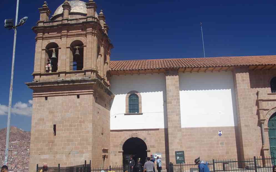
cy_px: 92
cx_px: 139
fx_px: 278
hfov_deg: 52.8
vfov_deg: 34.4
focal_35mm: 37
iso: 200
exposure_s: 1/125
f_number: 11
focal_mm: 24
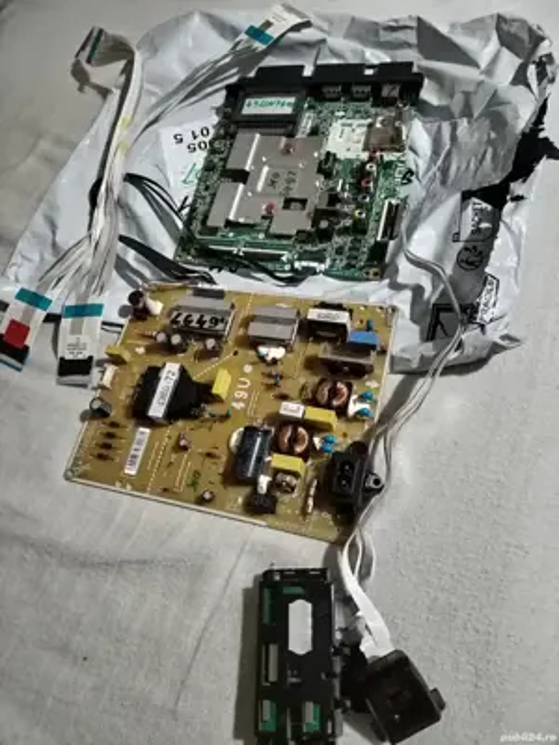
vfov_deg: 67.3
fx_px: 560
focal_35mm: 26
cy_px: 372
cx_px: 280
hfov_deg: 53.1
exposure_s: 1/25
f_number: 1.8
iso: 1369
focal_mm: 4.75
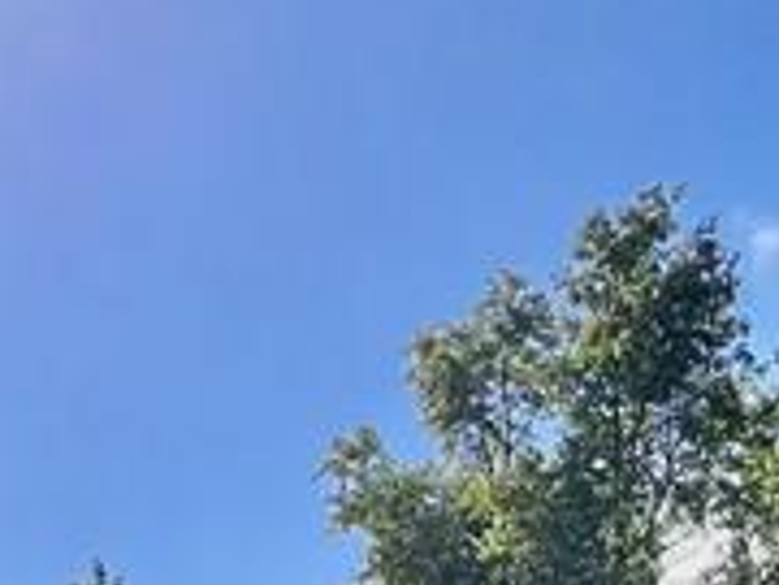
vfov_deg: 13.7
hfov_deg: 22.6
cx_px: -316
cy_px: 1430
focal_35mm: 74
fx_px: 1665
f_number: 1.8
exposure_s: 1/570
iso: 32
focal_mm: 1.57
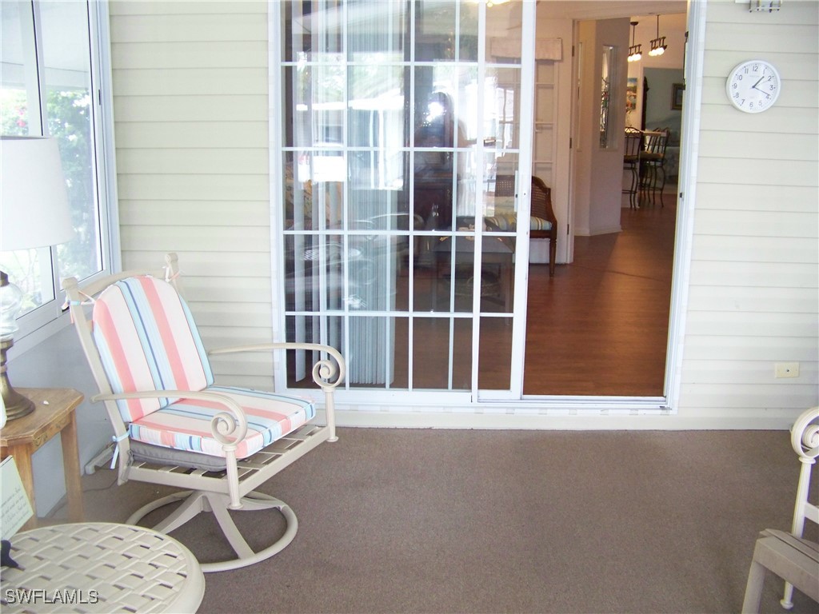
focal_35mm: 36
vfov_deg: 39.7
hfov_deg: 51.4
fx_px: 852
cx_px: 410
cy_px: 307
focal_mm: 5.85
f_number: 2.8
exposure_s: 1/30
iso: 200
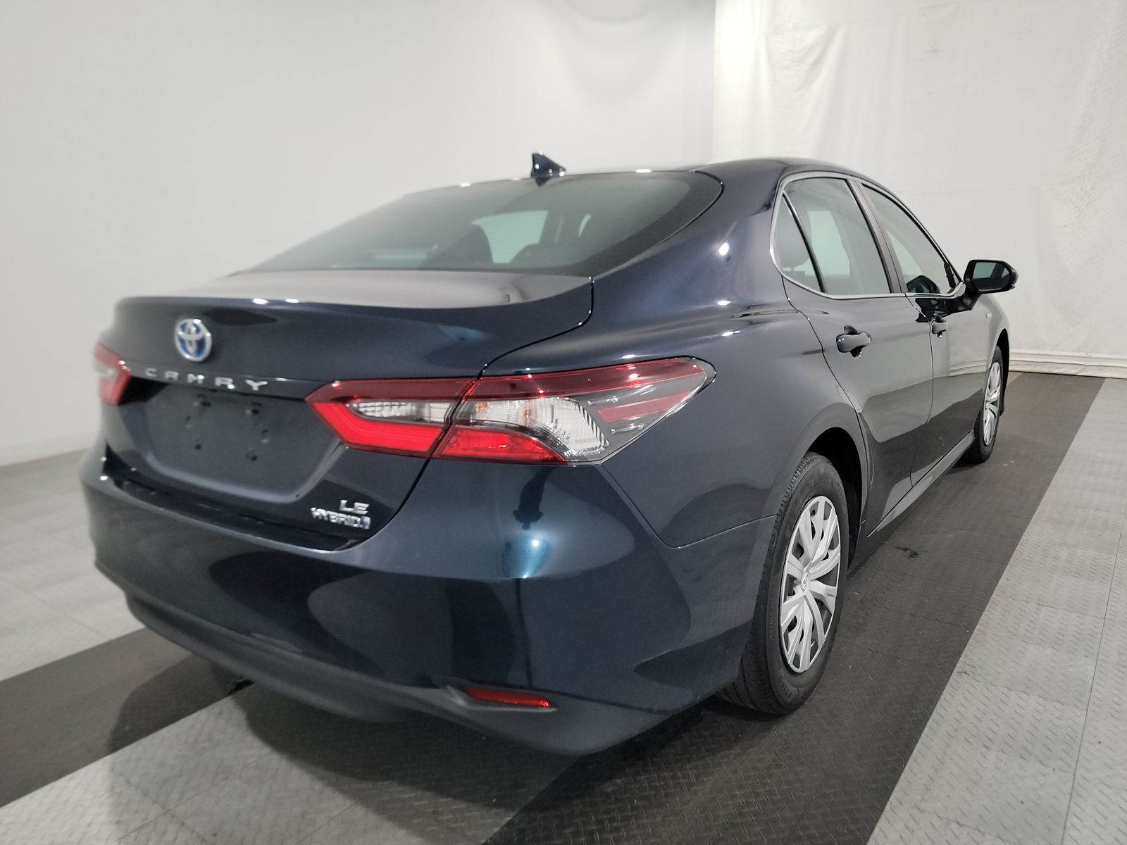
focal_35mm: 24
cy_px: 422
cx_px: 564
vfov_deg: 56.8
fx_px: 781
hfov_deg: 71.6
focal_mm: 6.7
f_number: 1.8
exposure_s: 1/39
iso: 814
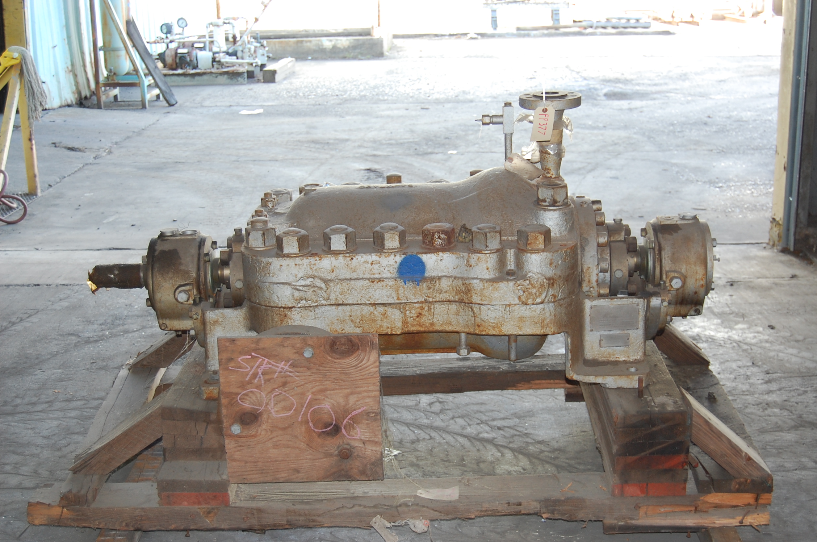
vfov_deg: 25.7
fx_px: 1189
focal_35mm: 52
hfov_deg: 37.9
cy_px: 271
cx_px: 408
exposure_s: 1/60
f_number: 4.8
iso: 400
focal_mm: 35
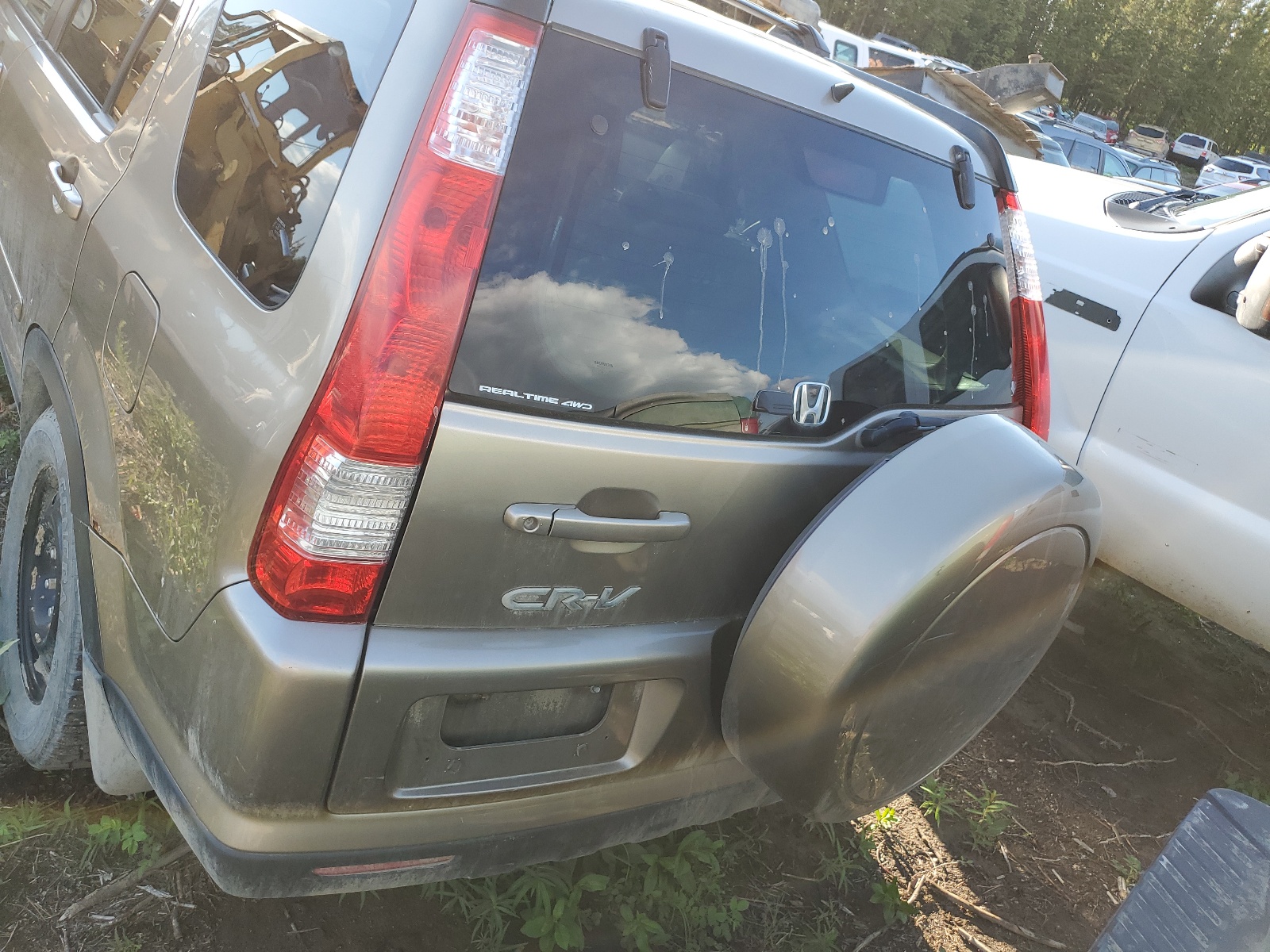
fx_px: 954
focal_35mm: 26
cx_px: 635
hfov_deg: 67.3
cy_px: 476
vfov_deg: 53.1
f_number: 1.5
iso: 50
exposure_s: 1/435
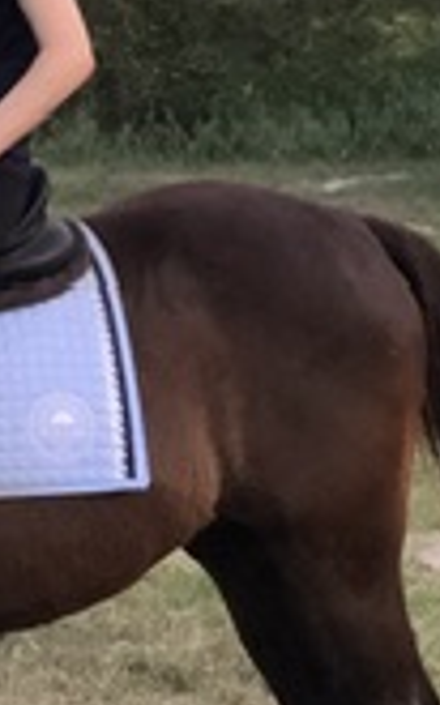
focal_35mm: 214
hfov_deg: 6.0
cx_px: -282
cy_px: 115
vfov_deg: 9.8
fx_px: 4109
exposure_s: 1/30
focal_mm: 6
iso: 125
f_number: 2.4
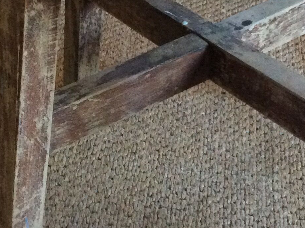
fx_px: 792
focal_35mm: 90
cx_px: 161
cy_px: 75
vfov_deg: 16.3
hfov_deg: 21.8
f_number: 2.4
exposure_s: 1/20
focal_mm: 3.3
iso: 320
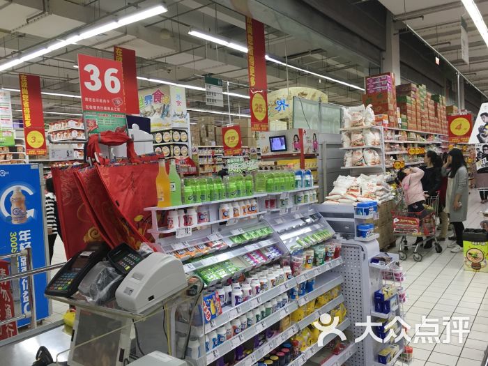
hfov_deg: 61.7
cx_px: 244
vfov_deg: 48.2
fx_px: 409
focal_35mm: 29
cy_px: 183
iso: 64
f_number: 2.2
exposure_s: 1/33
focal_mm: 4.15
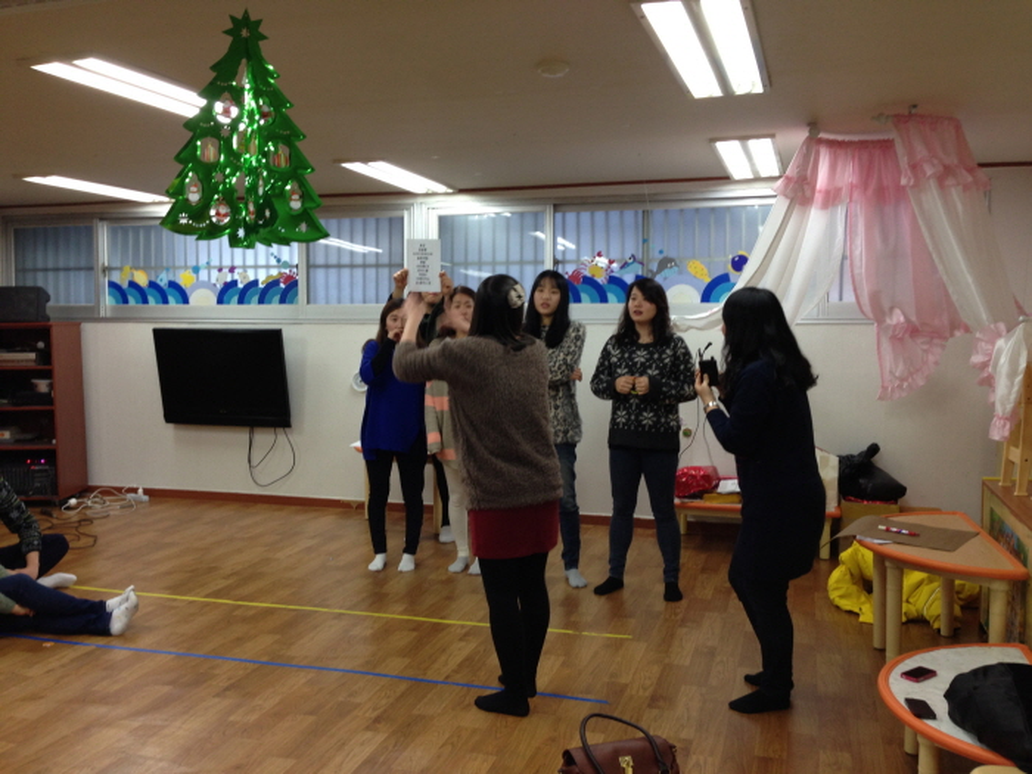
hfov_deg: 55.4
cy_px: 387
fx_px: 984
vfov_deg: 42.9
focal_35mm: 33
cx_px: 516
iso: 64
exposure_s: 1/20
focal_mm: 4.13
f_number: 2.4
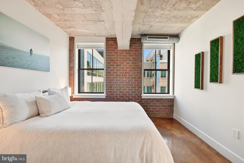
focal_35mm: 14
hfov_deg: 104.3
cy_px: 82
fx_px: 95
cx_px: 122
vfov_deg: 81.2
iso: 250
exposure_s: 1/125
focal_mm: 14
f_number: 9
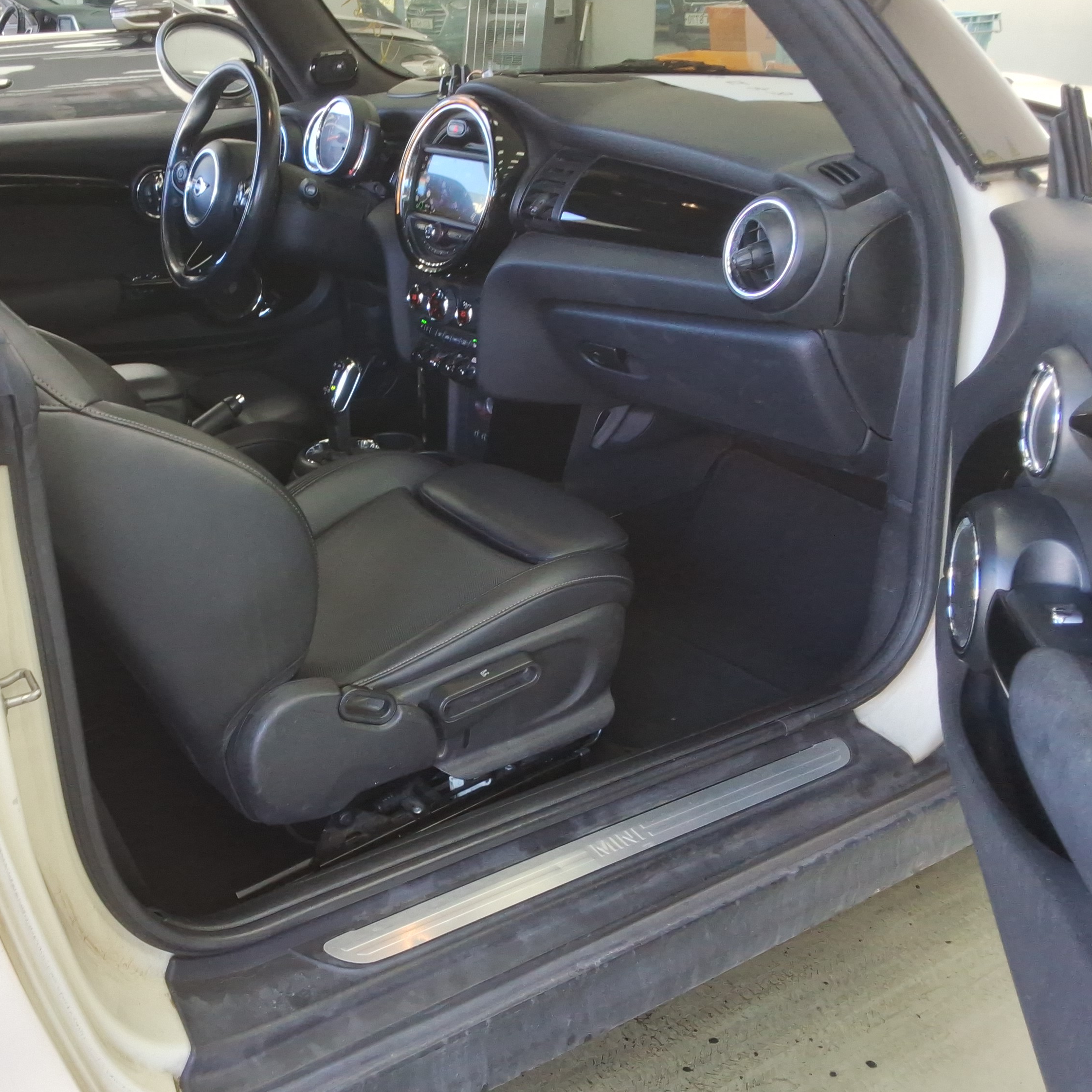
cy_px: 504
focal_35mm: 36
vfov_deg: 46.0
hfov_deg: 44.9
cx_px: 309
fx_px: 1285
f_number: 1.9
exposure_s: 1/60
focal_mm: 2.91
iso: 41
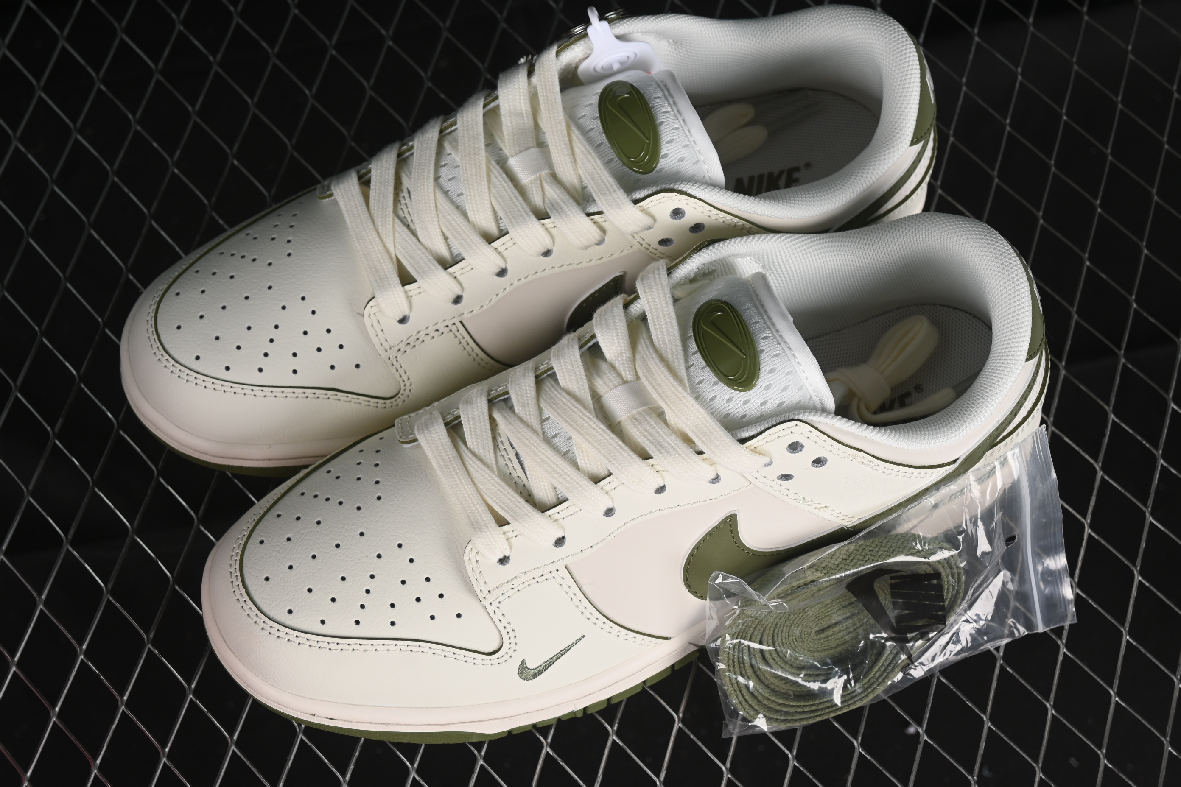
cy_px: 394
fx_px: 2460
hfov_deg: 27.0
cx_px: 590
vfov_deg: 18.2
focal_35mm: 75
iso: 160
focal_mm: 50
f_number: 8
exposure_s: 1/60
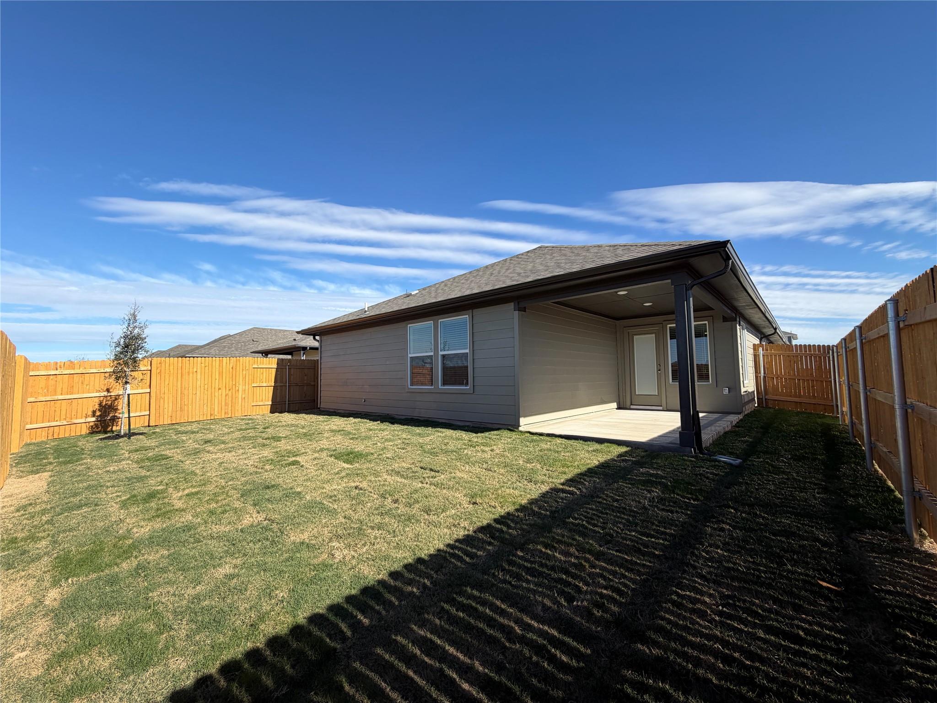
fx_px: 379
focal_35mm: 14
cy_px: 352
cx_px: 468
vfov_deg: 85.7
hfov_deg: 102.1
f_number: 2.2
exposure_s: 1/770
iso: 25
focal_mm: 2.22
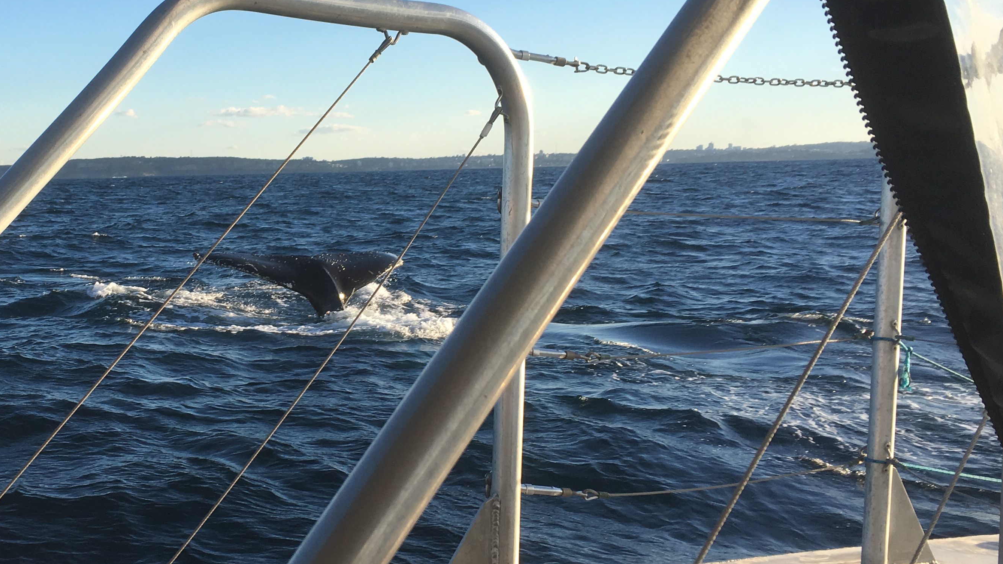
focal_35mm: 48
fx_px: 1277
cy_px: 277
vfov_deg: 24.9
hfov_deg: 42.0
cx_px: 288
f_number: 2.2
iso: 25
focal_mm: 4.15
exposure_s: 1/761
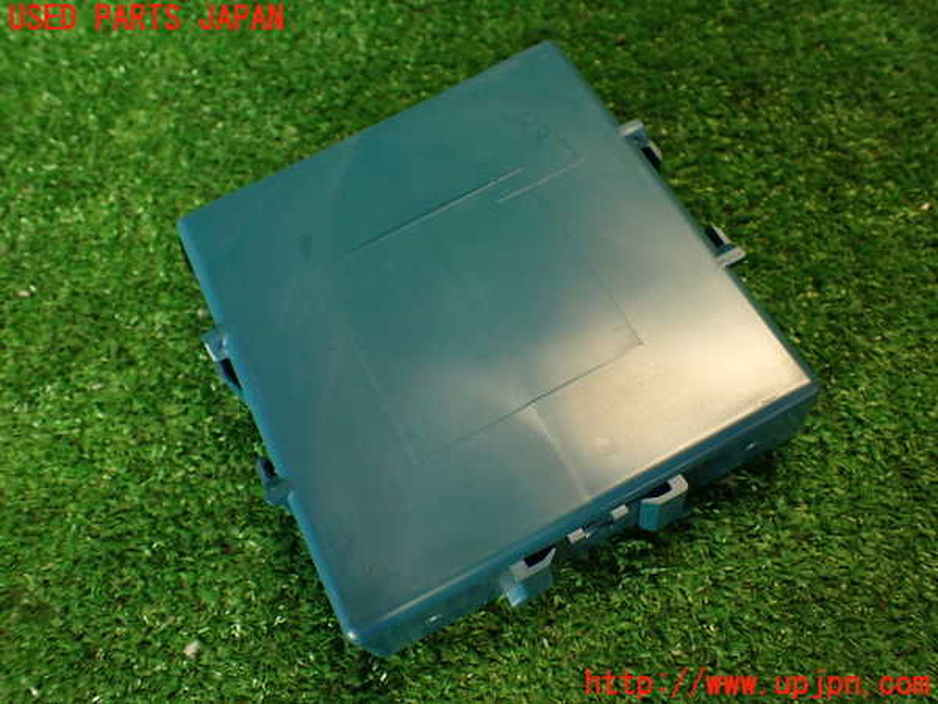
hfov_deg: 56.8
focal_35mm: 32
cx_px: 469
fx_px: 867
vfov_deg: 44.2
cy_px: 352
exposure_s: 1/40
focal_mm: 5.79
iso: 200
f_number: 2.4
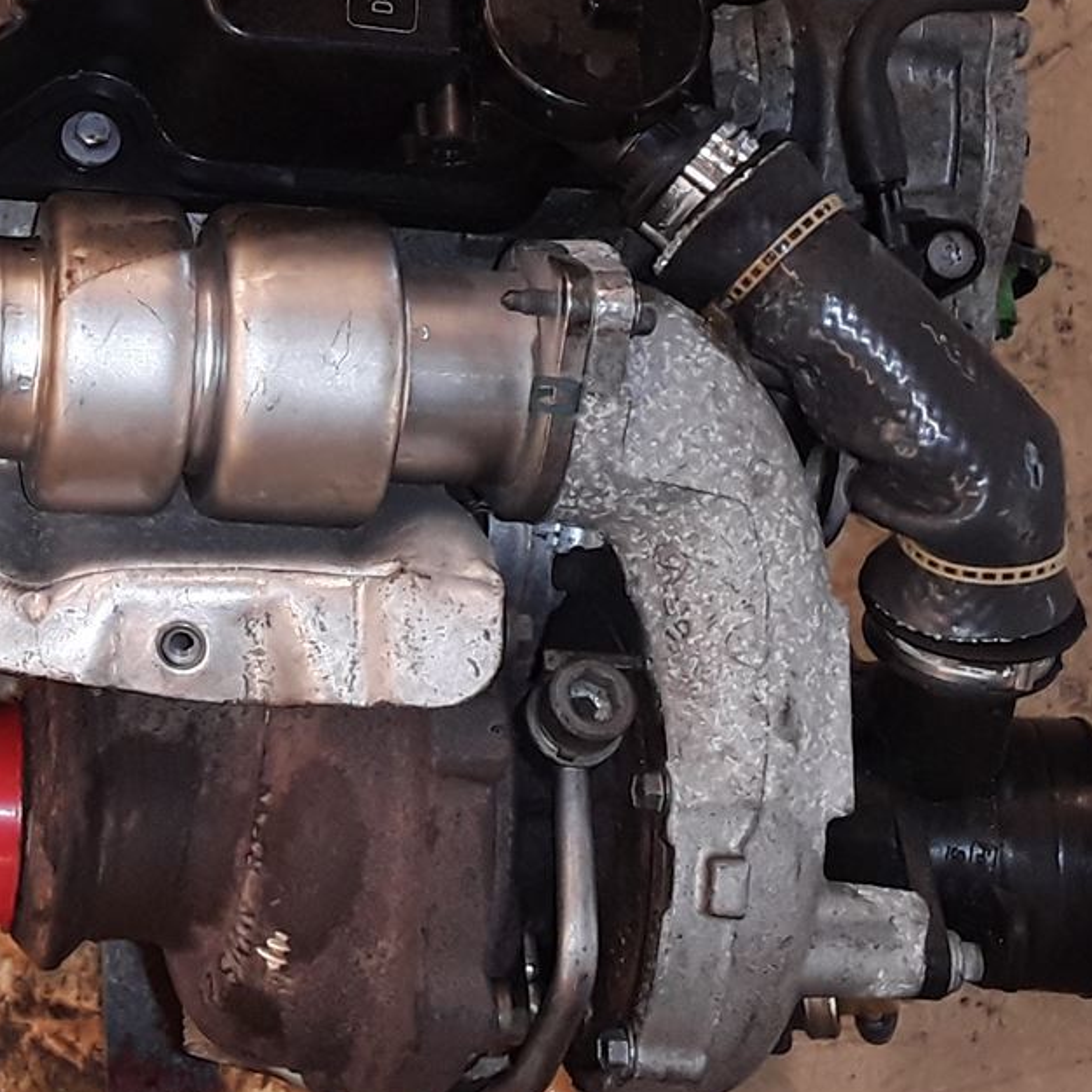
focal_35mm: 81
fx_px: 2891
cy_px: 223
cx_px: -16
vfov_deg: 21.1
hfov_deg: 20.7
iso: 100
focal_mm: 2.91
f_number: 1.9
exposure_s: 1/50
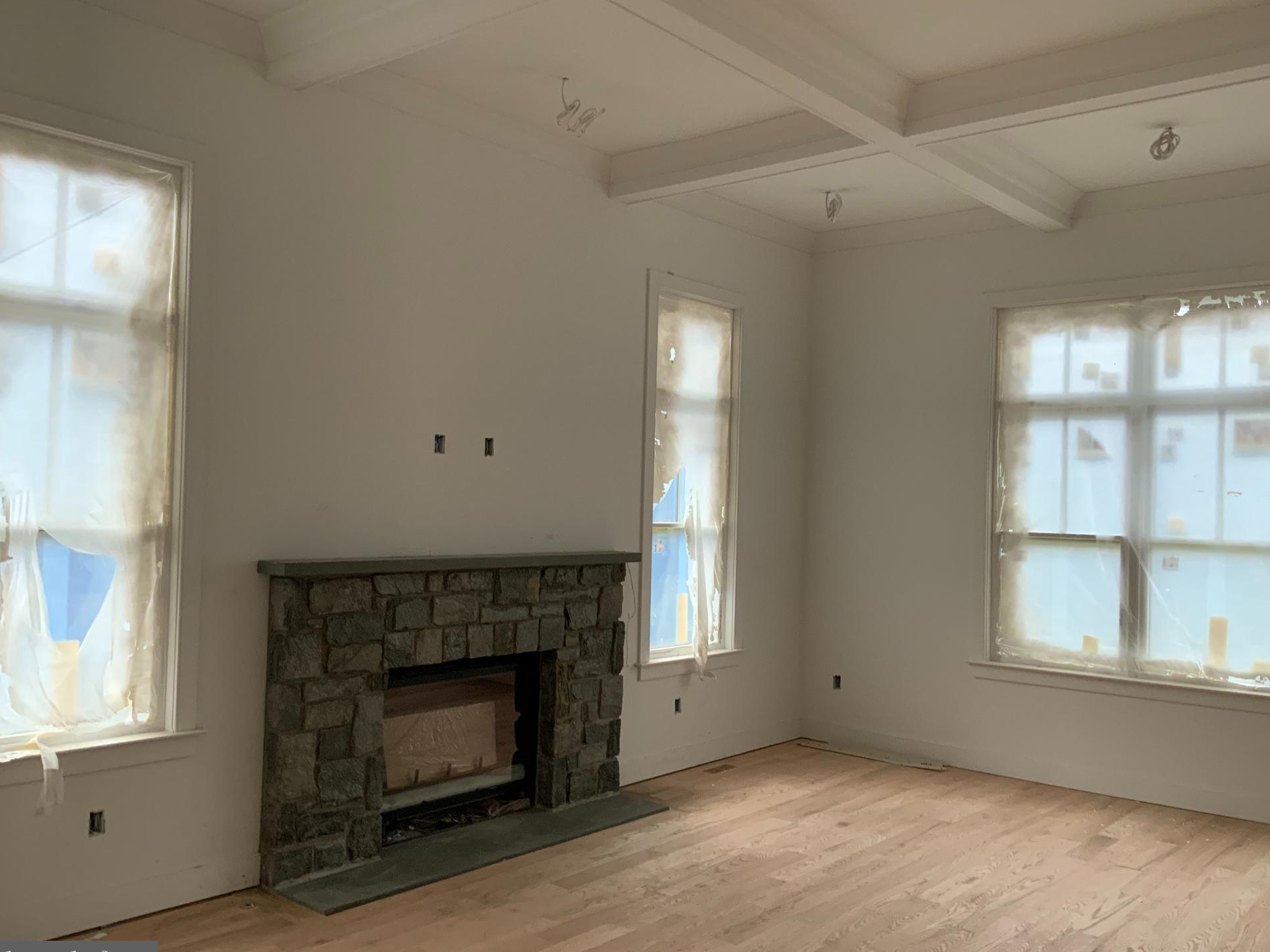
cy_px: 486
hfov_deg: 58.3
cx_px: 671
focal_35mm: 31
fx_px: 1137
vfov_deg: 45.4
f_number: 1.8
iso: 160
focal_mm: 3
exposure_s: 1/60
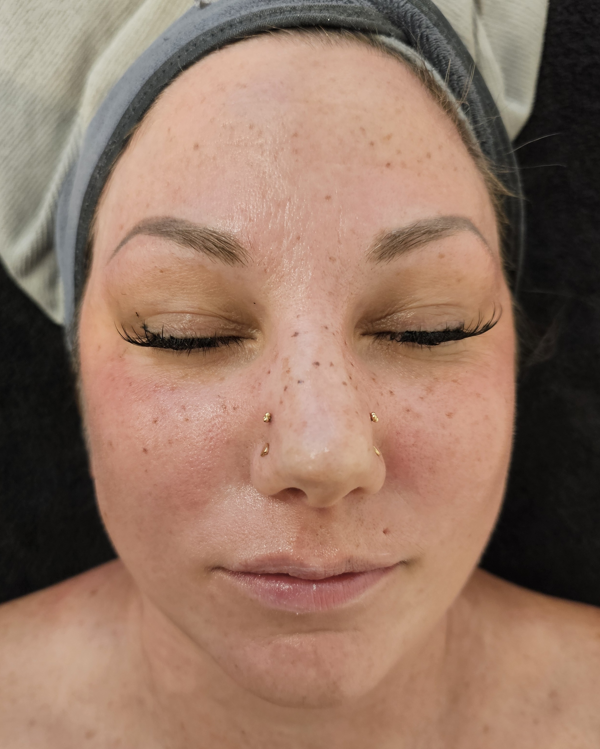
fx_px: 533
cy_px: 381
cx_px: 300
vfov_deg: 70.3
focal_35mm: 24
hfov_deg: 58.8
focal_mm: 6.3
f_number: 1.7
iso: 200
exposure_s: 1/120
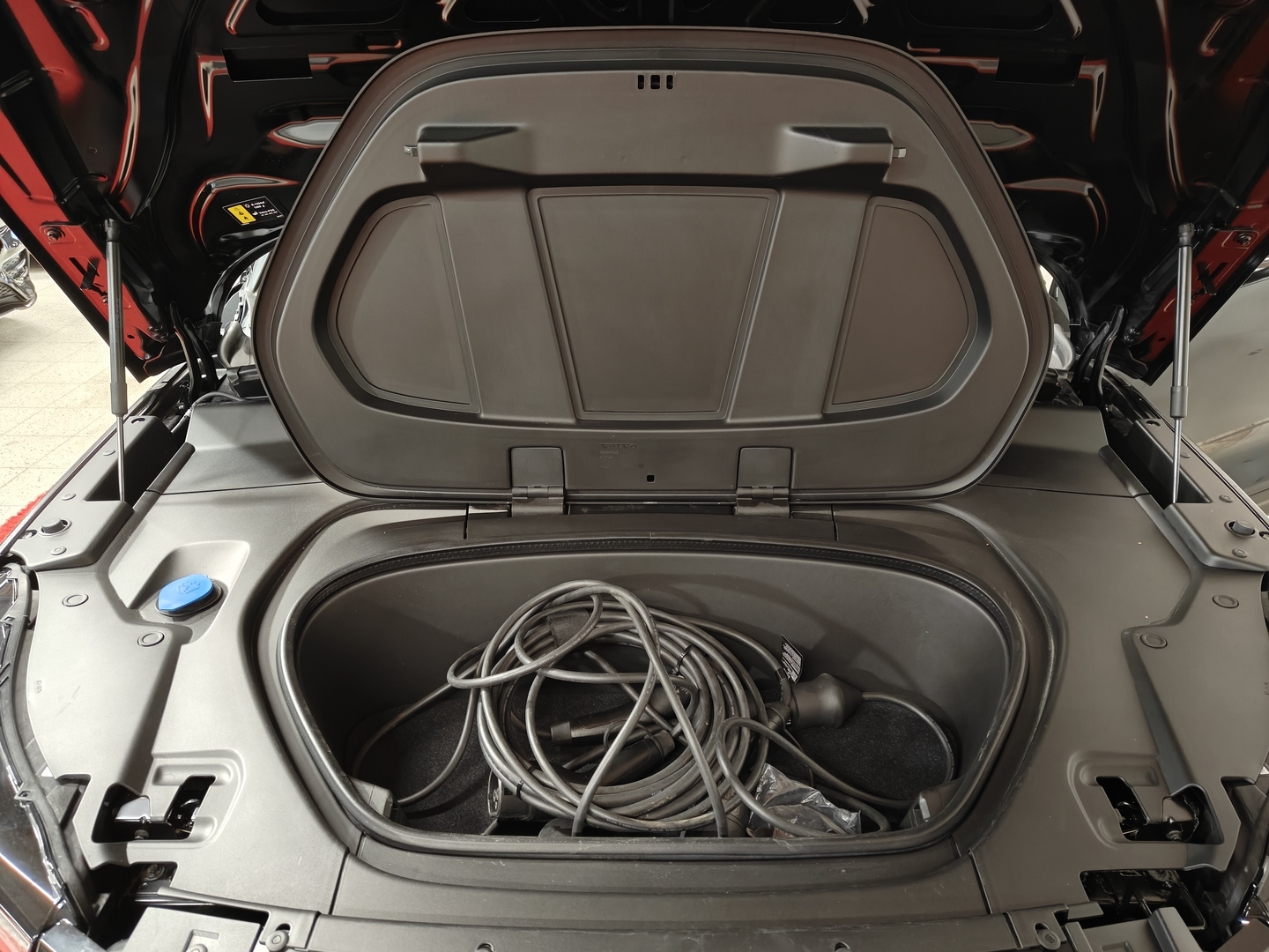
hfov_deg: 71.6
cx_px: 634
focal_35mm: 24
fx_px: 880
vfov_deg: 56.8
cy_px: 476
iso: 160
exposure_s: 1/29
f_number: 1.8
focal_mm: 5.59
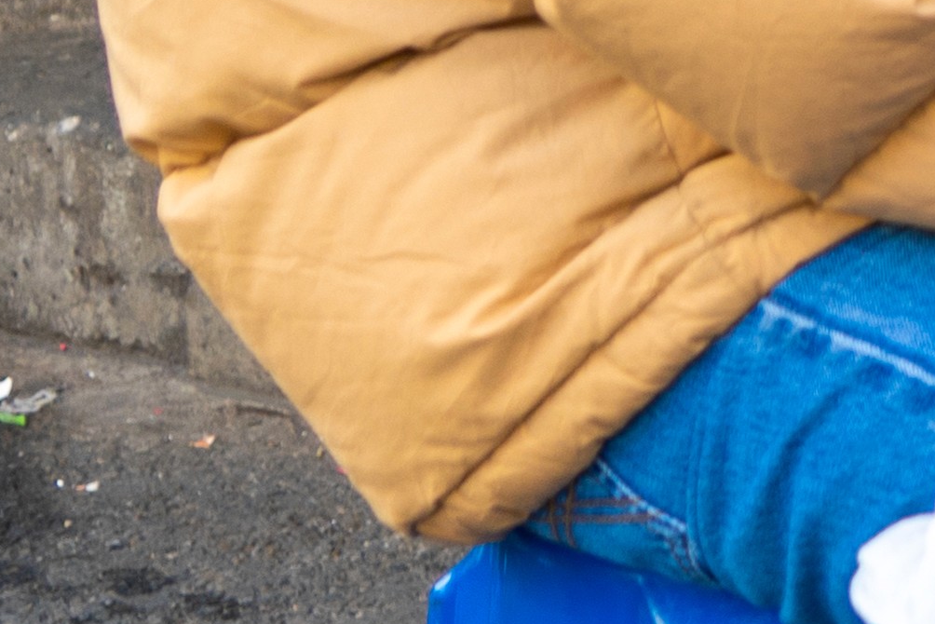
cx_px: 2481
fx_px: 7819
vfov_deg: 4.6
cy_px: 169
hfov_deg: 6.4
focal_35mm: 301
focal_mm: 38
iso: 100
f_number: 4
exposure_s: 1/80
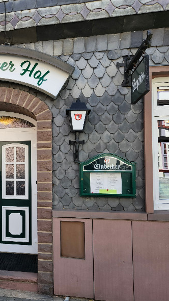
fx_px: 271
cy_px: 152
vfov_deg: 58.0
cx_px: 2
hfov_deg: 32.1
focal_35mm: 34
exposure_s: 1/496
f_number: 1.8
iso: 40
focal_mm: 5.4
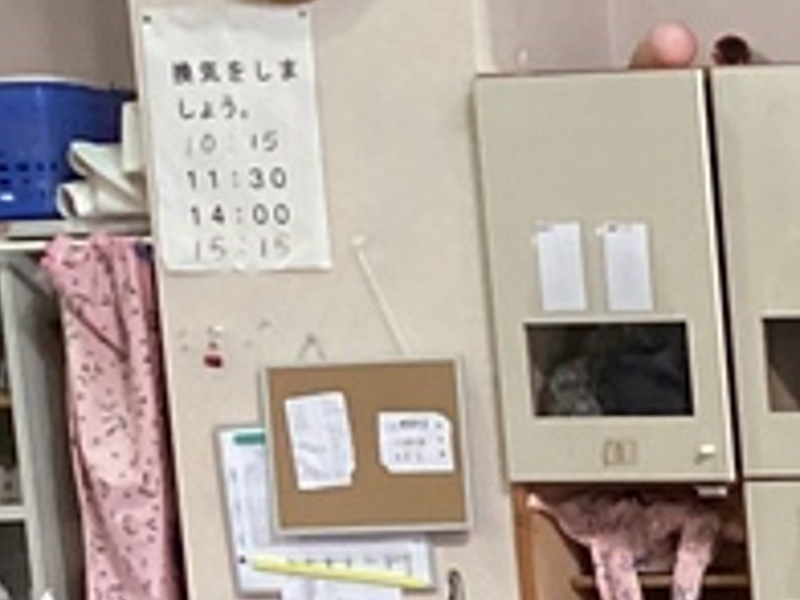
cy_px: 1090
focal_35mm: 158
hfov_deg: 11.0
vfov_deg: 9.0
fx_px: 3651
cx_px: 1780
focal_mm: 3.3
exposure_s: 1/60
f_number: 2.4
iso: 250
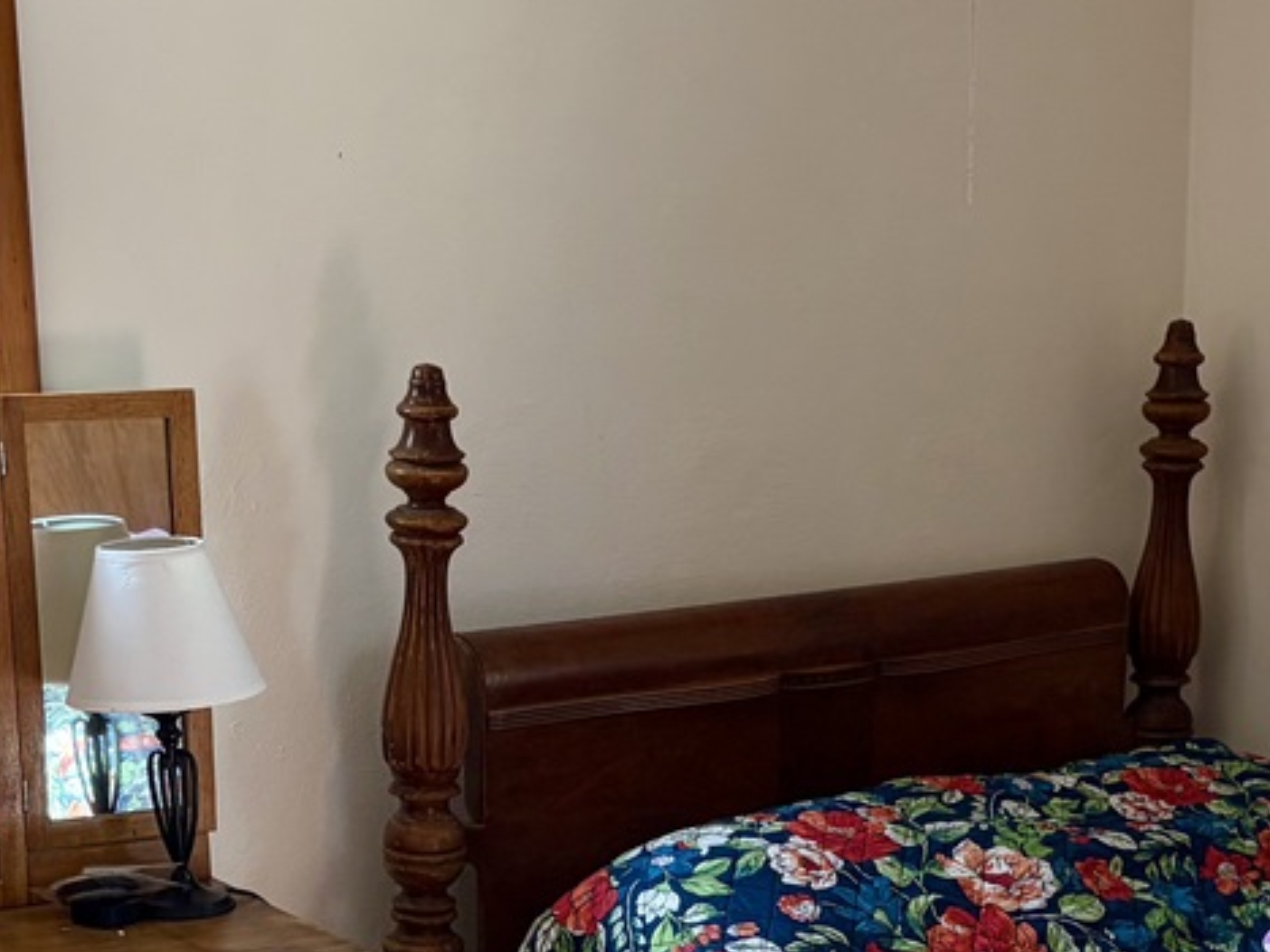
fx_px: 2935
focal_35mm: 80
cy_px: 968
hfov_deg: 24.4
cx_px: 662
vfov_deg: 17.9
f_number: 1.6
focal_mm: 5.96
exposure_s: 1/67
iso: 125
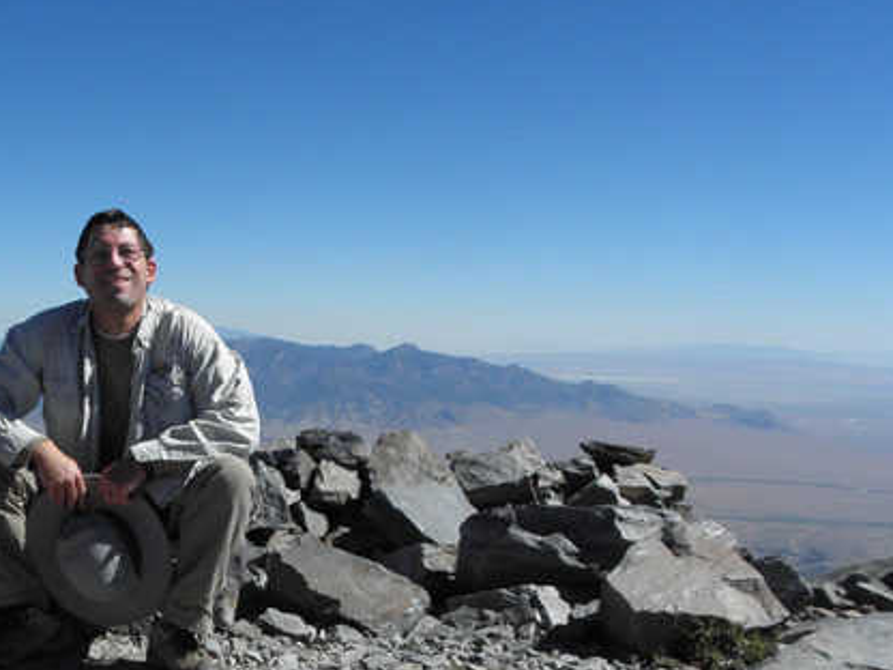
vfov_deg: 28.7
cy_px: 496
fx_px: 1290
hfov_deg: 37.3
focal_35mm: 50
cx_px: 232
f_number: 5.6
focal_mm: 4.6
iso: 64
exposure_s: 1/400
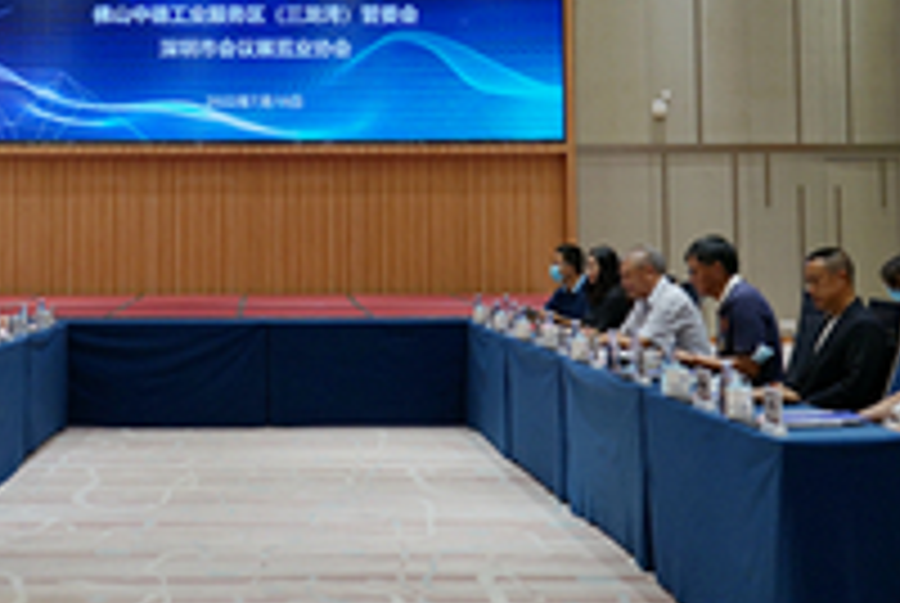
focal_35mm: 68
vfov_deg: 19.8
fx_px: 1702
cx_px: 238
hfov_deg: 29.2
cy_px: 97
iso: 640
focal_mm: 34
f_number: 4
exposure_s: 1/160
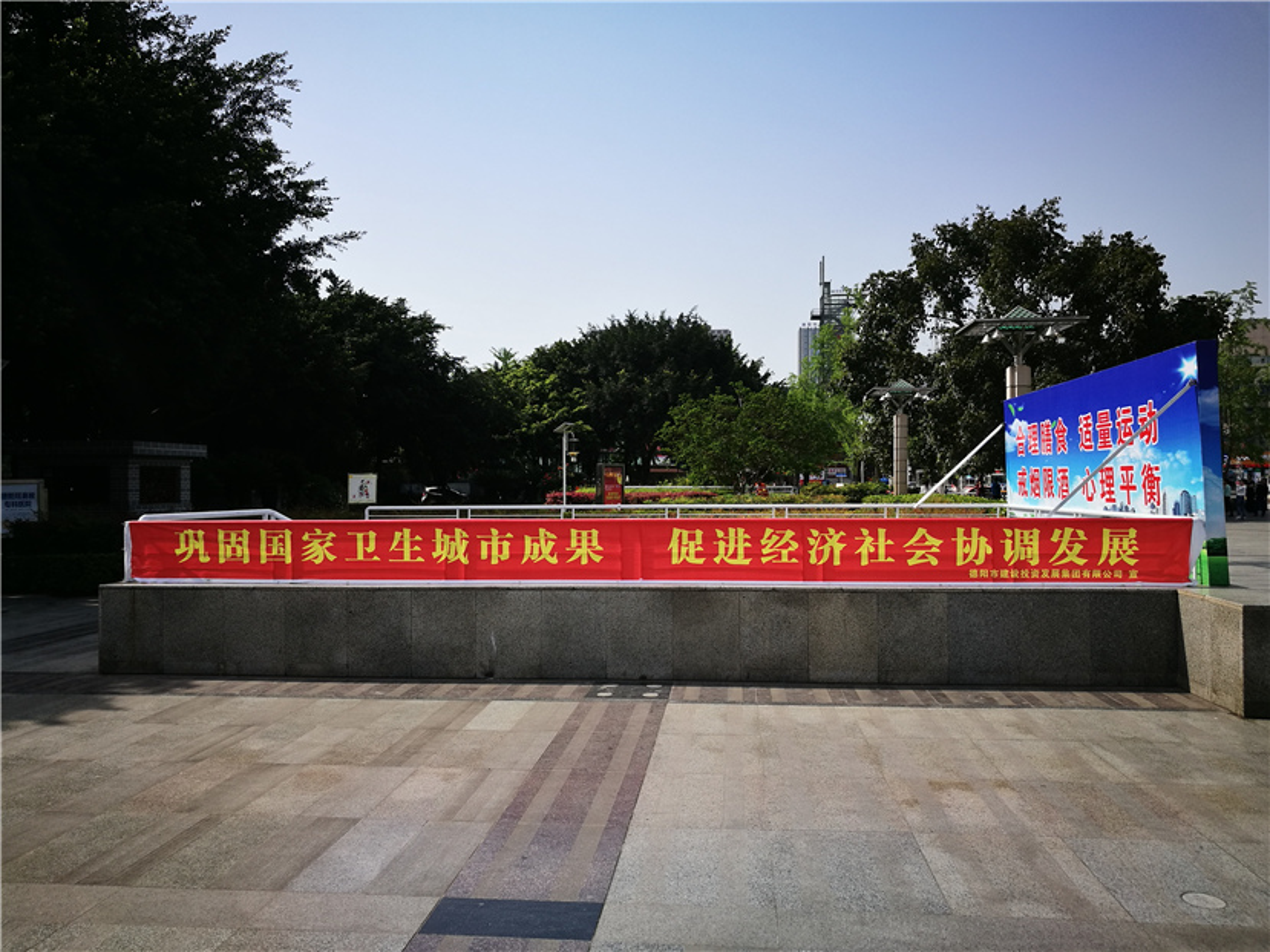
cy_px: 476
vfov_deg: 51.3
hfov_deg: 65.3
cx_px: 635
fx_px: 990
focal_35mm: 27
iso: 50
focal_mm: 4.5
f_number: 2.2
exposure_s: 1/820
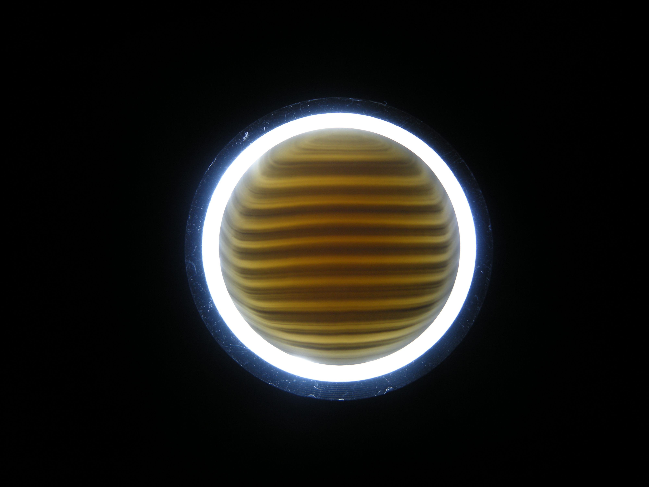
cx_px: 324
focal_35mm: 35
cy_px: 244
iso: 64
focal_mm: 7.5
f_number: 3
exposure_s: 1/70.8
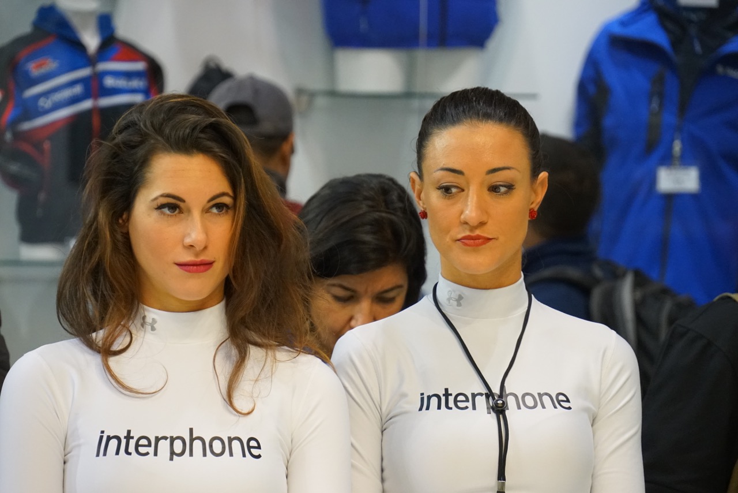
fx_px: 5064
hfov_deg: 8.3
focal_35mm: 247
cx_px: 369
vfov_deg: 5.6
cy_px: 246
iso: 4000
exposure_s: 1/250
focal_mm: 165
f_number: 6.3
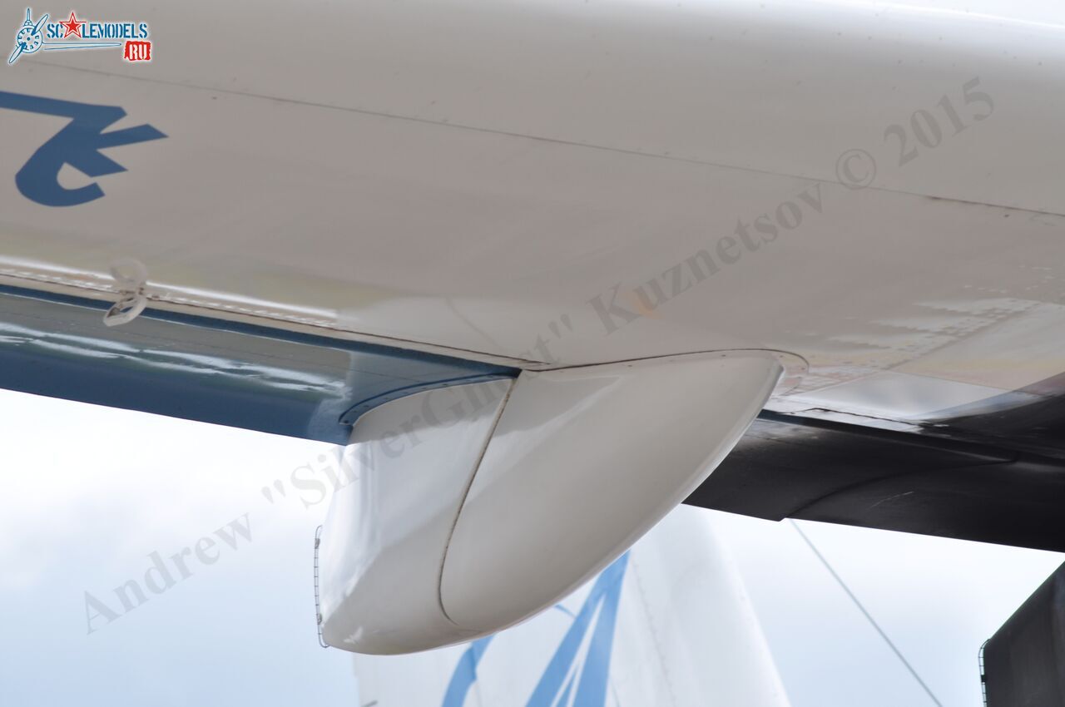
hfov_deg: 8.1
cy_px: 354
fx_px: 7534
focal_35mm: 255
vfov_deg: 5.4
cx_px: 532
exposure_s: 1/100
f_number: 8
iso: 200
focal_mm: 170
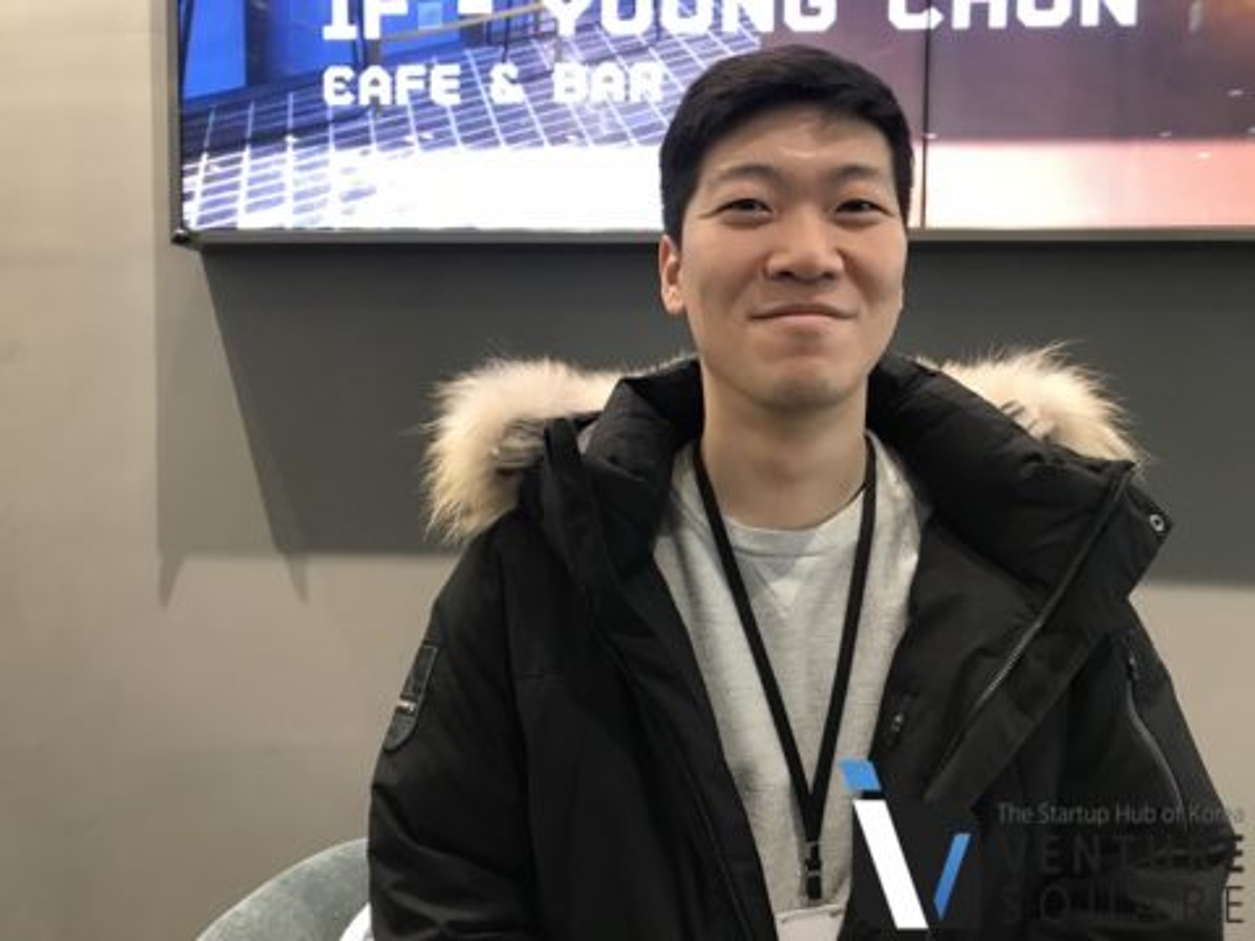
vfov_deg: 49.7
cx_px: 628
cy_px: 470
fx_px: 1015
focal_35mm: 28
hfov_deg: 63.4
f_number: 1.8
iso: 50
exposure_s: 1/15
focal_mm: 3.99
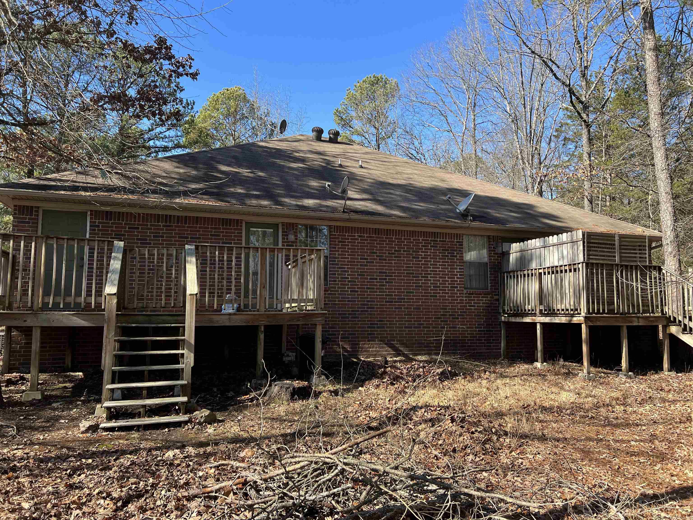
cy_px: 260
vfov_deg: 53.1
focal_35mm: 26
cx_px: 346
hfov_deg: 67.3
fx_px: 521
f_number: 1.5
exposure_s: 1/1079
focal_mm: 5.7
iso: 50
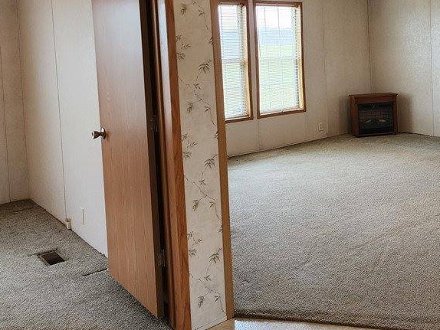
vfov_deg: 34.3
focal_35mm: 41
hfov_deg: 44.0
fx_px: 521
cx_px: 340
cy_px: 74
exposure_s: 1/120
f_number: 1.8
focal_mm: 6.4
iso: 320
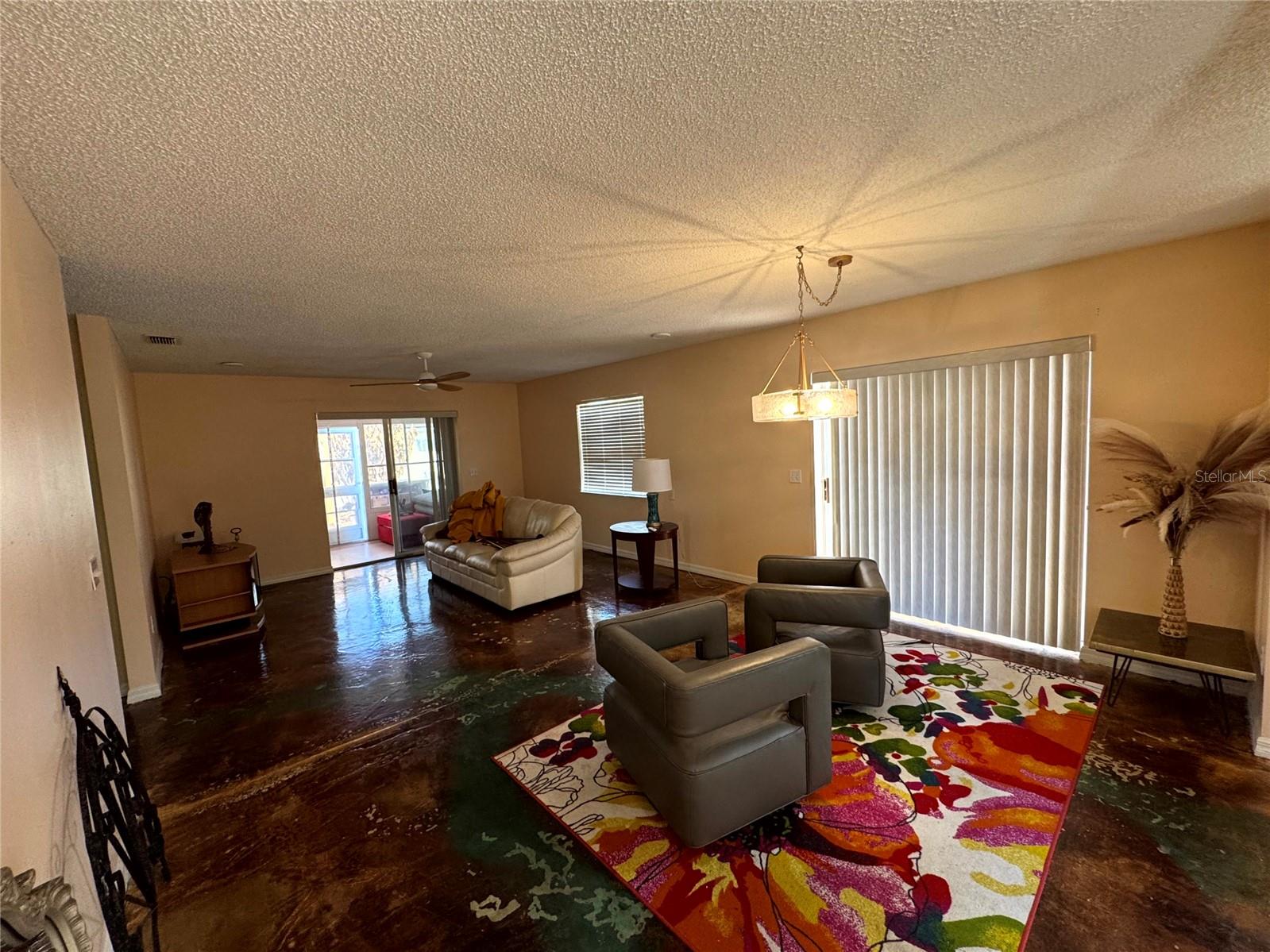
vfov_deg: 85.7
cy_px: 476
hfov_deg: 102.1
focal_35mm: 14
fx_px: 514
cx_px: 635
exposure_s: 1/60
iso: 200
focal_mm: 2.22
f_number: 2.2
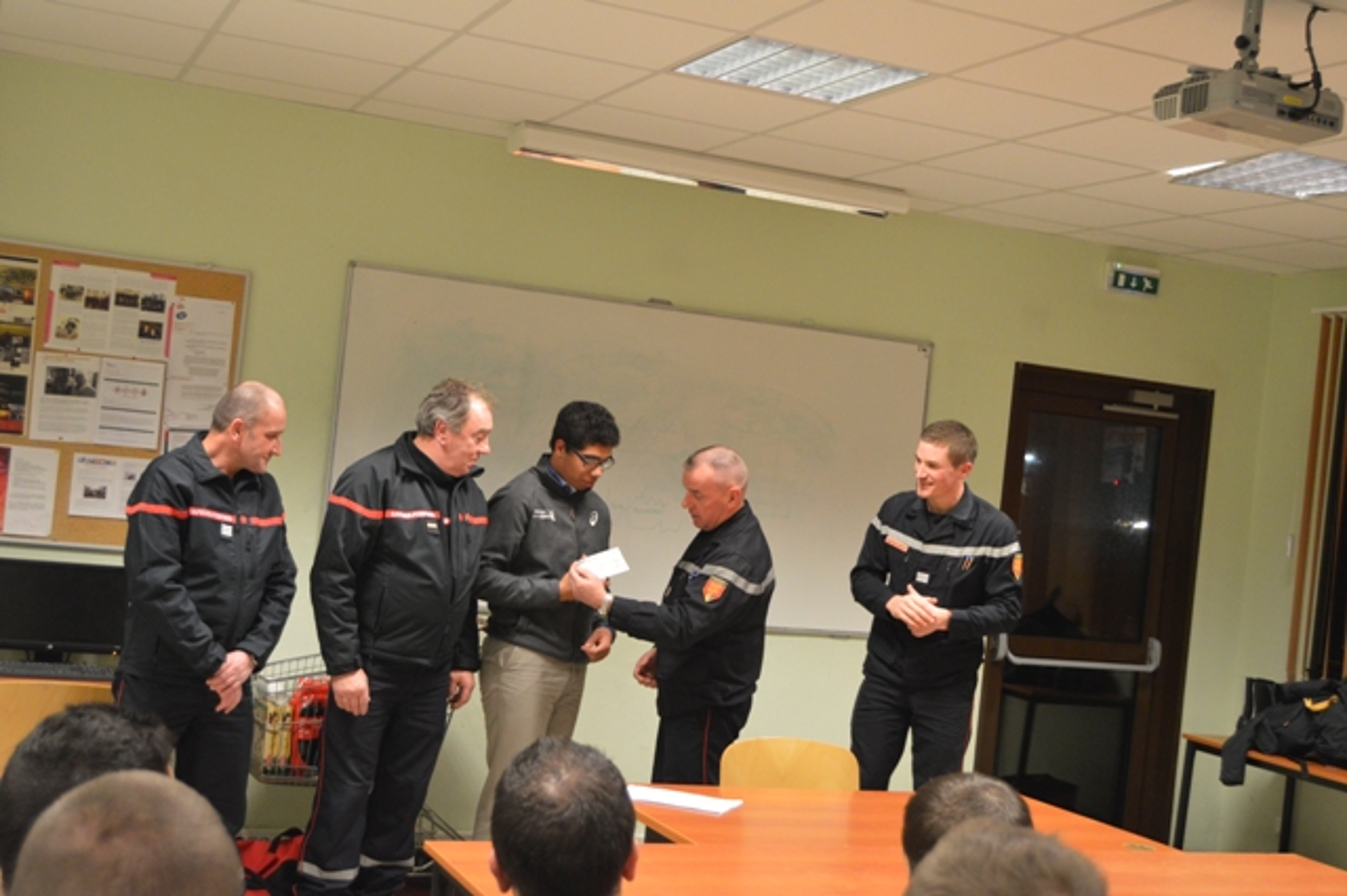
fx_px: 1739
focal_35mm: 46
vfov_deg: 28.9
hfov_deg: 42.3
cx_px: 674
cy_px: 448
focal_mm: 31
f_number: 4.2
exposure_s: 1/60
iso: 2000
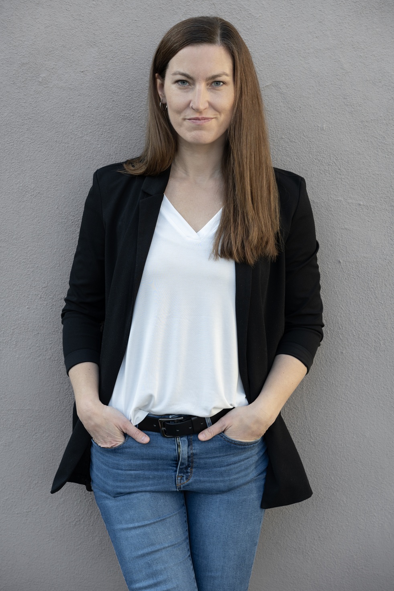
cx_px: 194
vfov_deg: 31.4
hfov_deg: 21.2
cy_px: 292
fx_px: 1051
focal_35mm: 64
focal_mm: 63
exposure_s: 1/200
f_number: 4.5
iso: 200
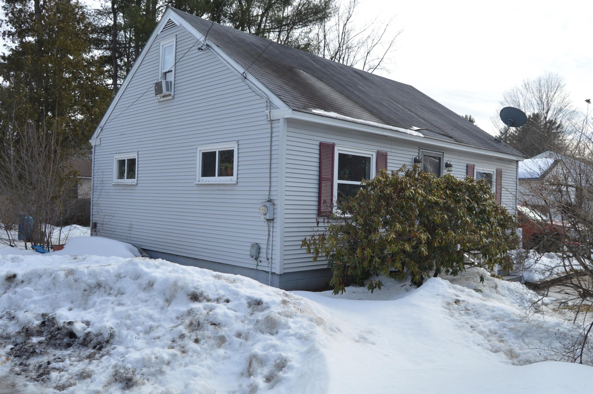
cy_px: 197
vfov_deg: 43.5
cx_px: 296
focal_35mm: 30
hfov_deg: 62.0
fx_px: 494
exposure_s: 1/320
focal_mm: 20
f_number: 9
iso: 200
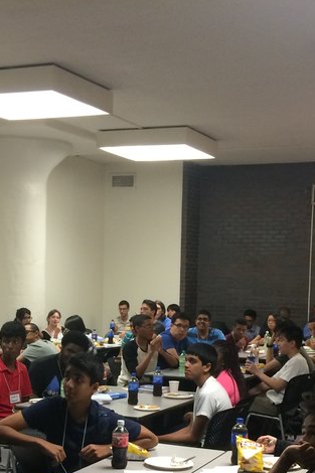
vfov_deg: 29.0
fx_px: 893
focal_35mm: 68
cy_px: 384
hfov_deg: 20.0
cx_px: 112
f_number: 2.2
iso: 160
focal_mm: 4.12
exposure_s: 1/30
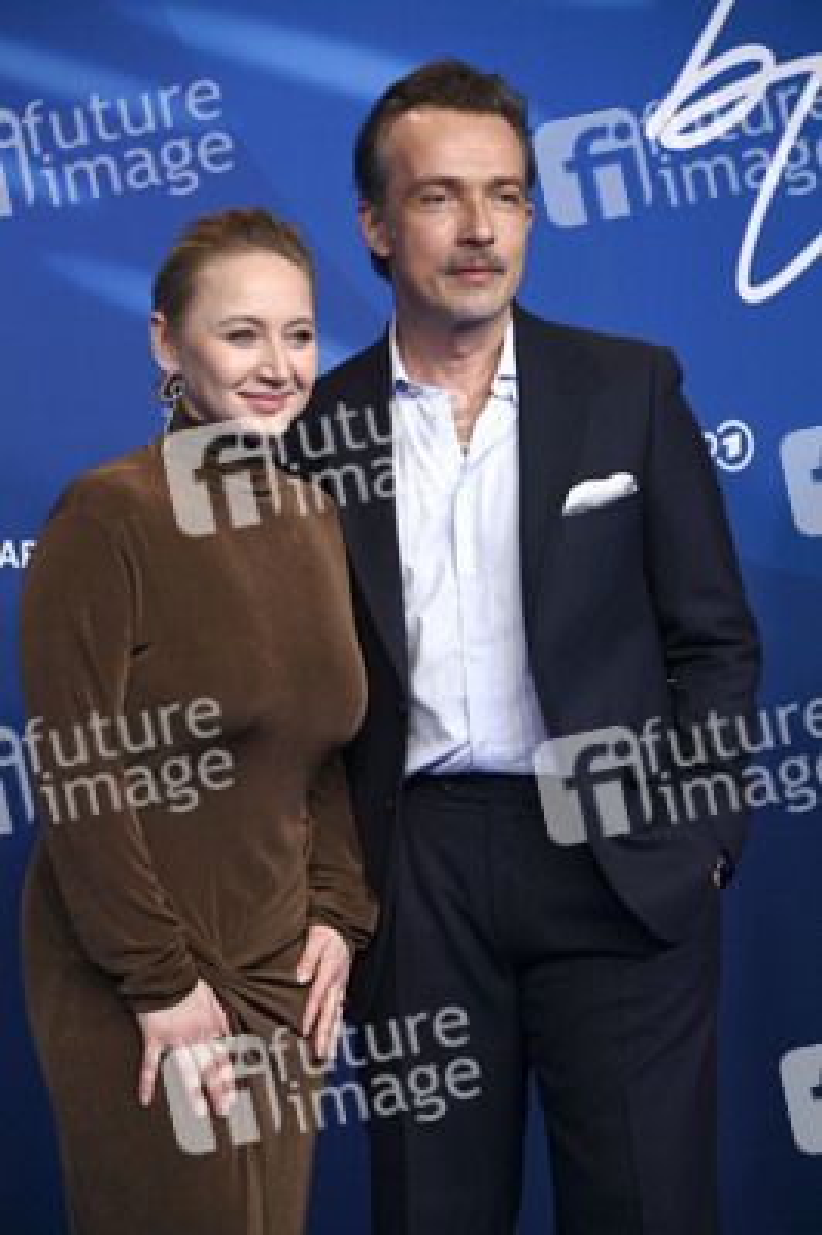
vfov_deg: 17.7
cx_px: 411
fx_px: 3980
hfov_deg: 11.8
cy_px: 618
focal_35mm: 116
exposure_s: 1/250
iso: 1000
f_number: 5.6
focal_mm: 116
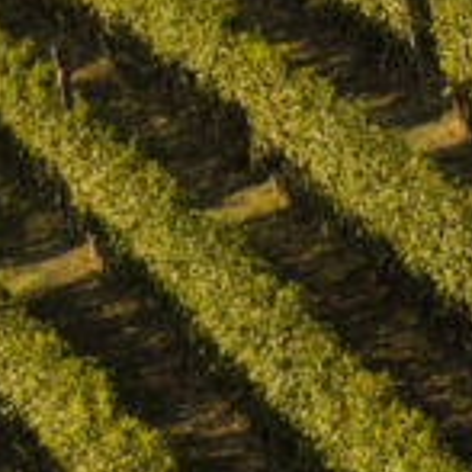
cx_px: -1326
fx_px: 8809
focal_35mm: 571
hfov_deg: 3.0
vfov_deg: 3.0
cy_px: -663
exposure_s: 1/160
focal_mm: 66
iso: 320
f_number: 11
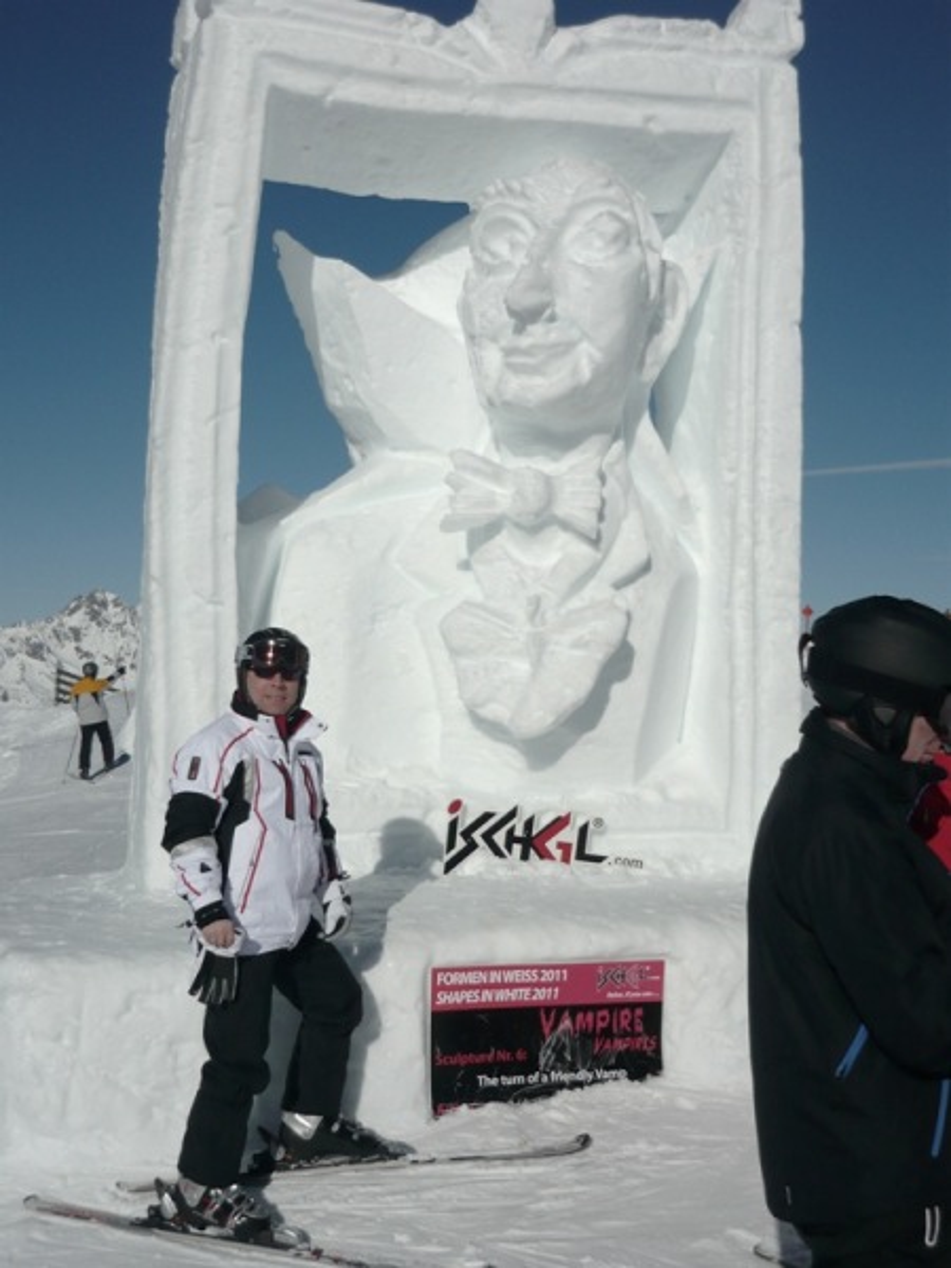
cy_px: 634
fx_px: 1612
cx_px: 476
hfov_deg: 32.9
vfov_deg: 42.9
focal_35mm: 44
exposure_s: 1/800
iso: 100
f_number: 9
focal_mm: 7.2
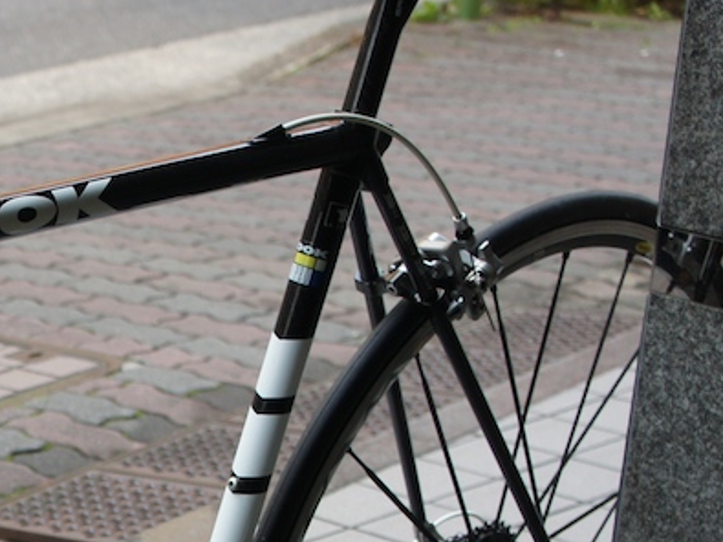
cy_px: 632
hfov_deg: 17.5
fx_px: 2246
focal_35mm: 108
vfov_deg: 13.4
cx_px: -110
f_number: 4
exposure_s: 1/40
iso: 200
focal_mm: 23
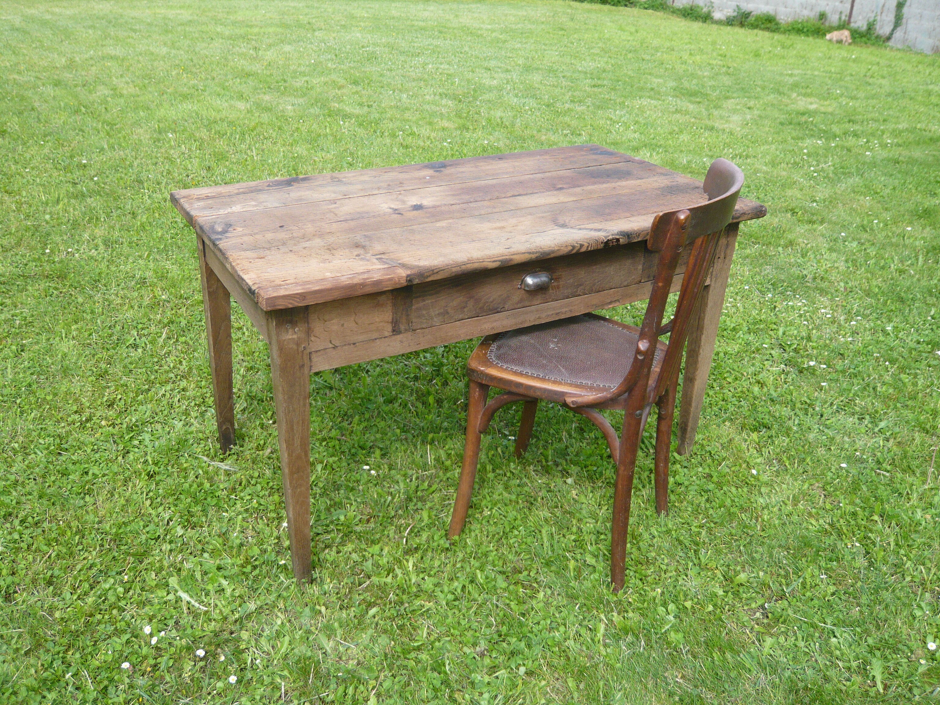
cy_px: 352
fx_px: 923
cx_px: 470
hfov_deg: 54.0
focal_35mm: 34
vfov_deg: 41.8
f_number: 3.1
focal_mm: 5.5
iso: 100
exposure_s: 1/400
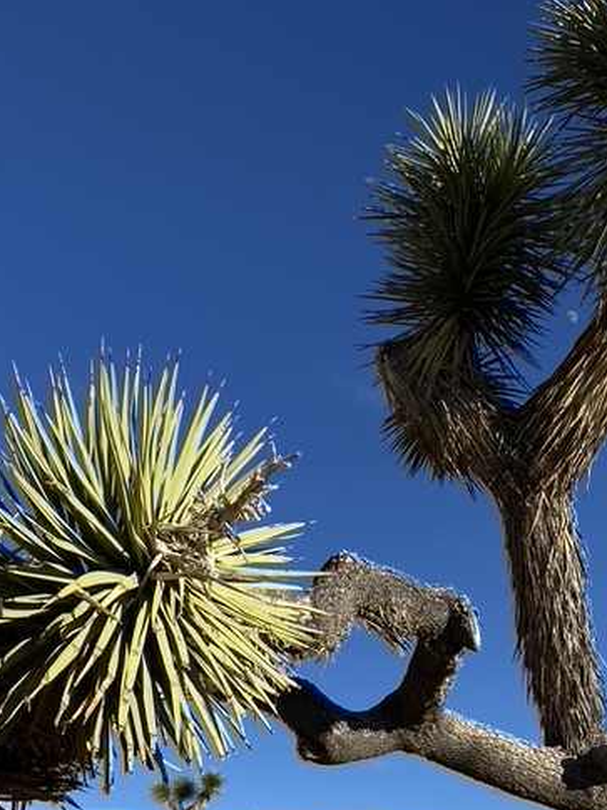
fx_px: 1286
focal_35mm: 55
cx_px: 259
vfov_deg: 32.9
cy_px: 748
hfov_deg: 26.5
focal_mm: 4.25
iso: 32
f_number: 1.8
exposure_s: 1/5025
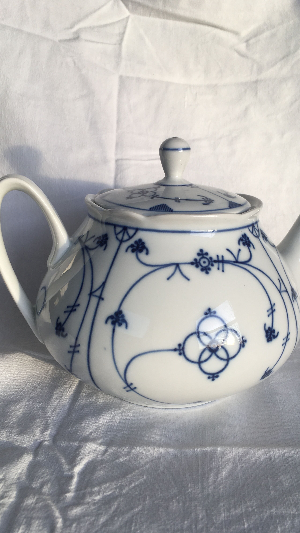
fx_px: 453
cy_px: 266
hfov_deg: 36.6
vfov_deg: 61.0
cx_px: 168
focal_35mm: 32
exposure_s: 1/163
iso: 25
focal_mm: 4.15
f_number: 2.2
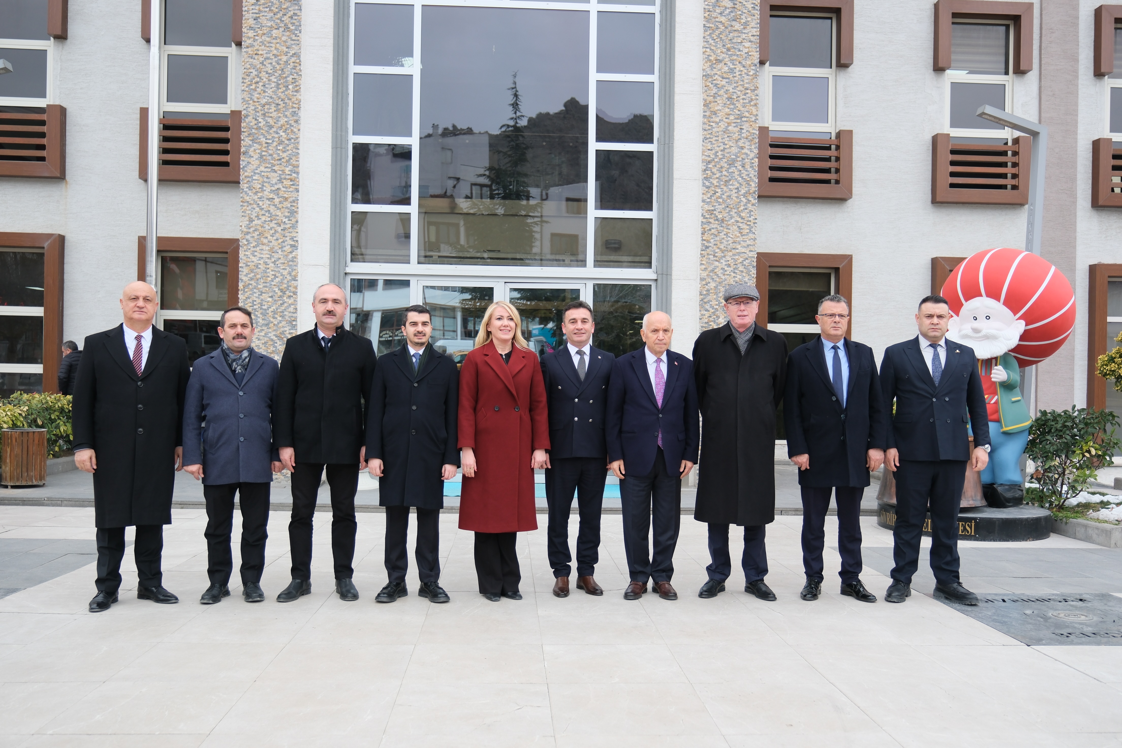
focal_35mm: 30
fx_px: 935
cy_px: 374
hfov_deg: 61.9
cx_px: 561
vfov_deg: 43.6
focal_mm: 20
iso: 320
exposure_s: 1/350
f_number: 2.8
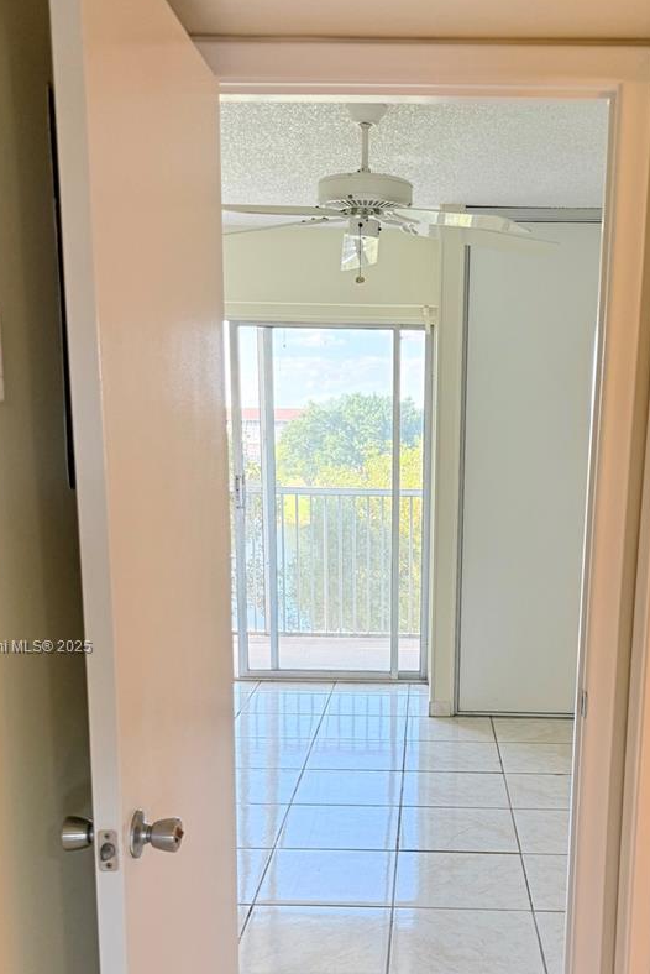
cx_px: 421
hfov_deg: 34.8
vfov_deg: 49.8
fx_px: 1028
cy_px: 648
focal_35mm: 38
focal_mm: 6.76
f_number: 1.78
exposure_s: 1/170
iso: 100
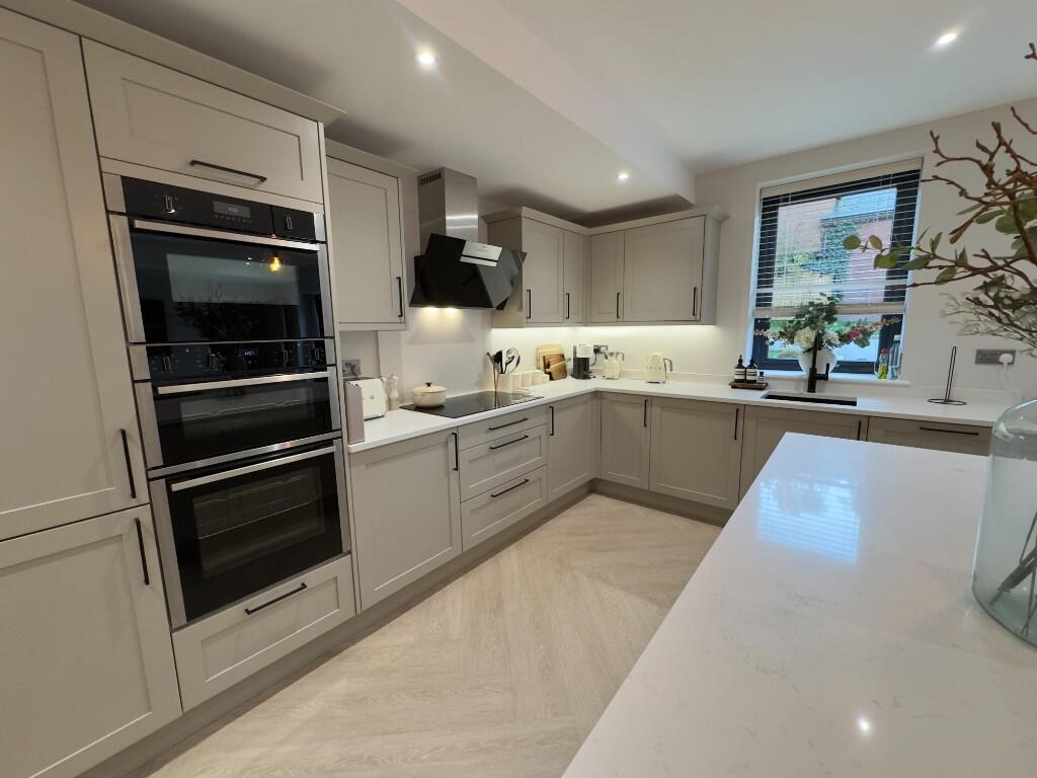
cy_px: 389
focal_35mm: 14
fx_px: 419
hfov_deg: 102.1
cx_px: 518
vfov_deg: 85.7
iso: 250
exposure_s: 1/100
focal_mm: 2.22
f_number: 2.2
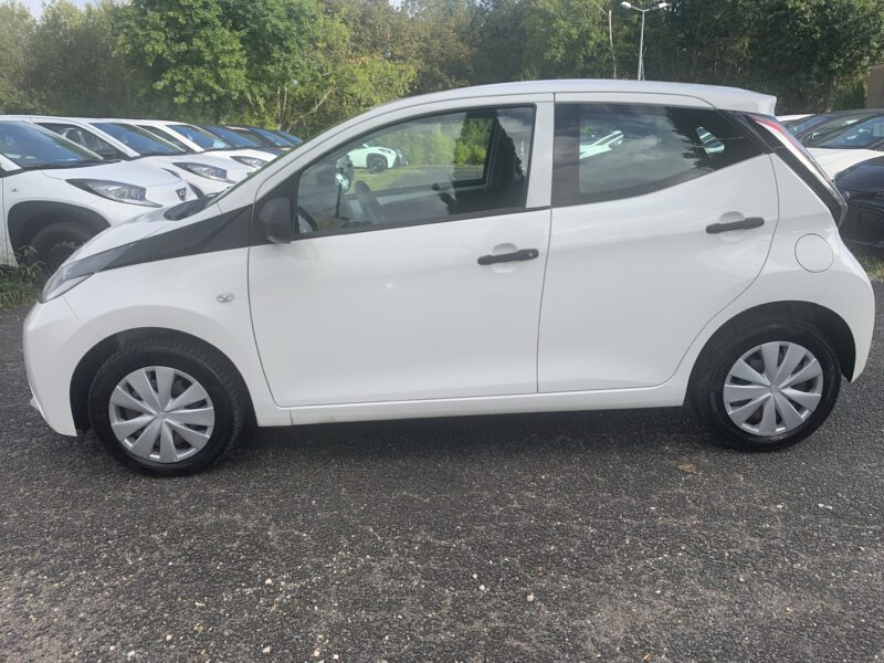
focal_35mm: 26
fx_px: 664
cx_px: 442
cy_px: 332
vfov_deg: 53.1
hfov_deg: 67.3
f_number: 1.8
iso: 25
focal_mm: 4.25
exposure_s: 1/972
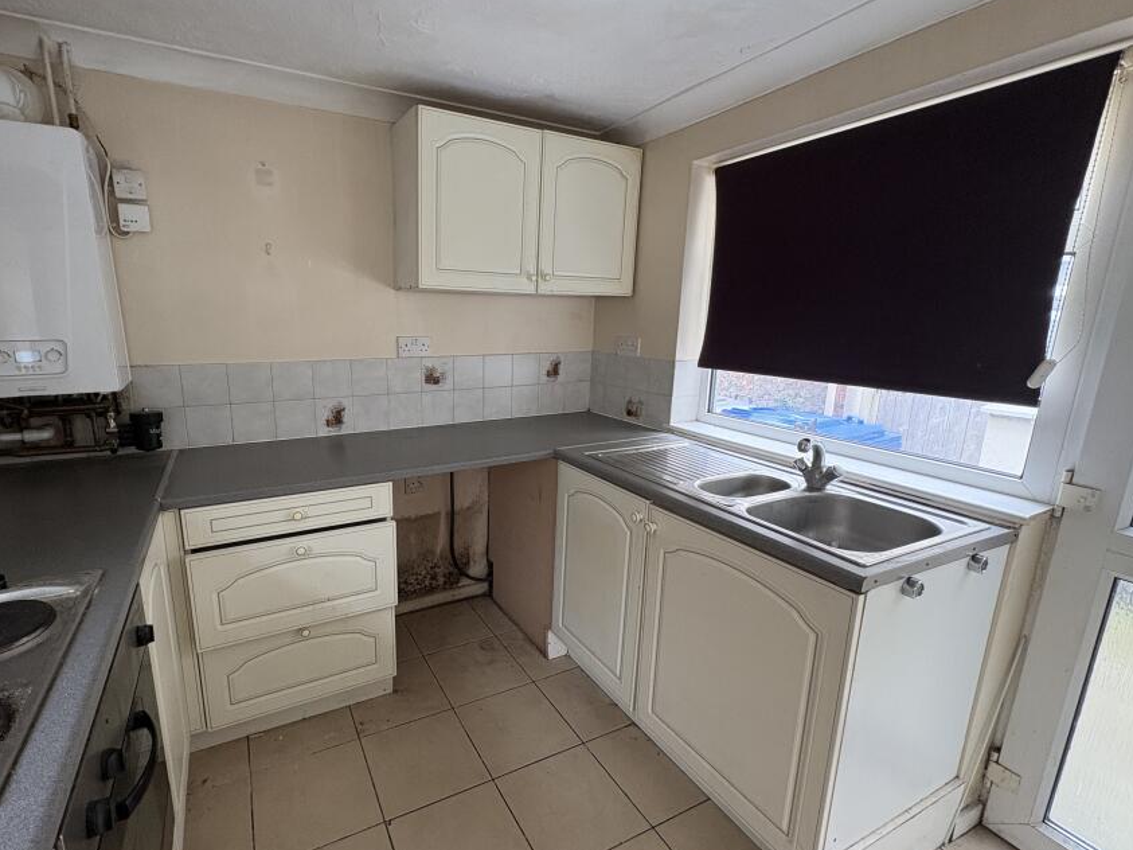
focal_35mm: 17
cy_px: 440
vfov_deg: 74.7
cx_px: 493
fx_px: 556
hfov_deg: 90.5
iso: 250
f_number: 2.2
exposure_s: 1/86
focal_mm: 2.22
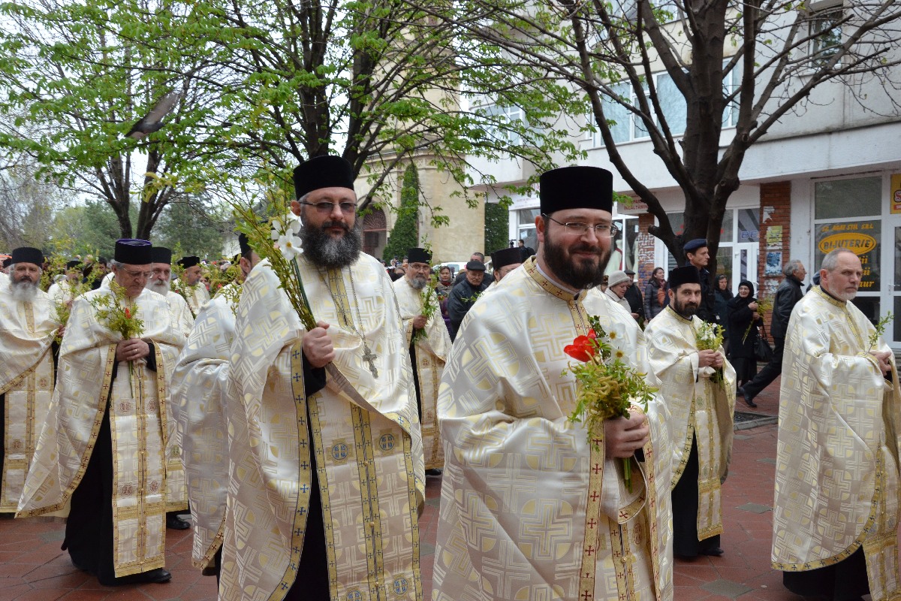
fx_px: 901
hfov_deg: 53.1
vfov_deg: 36.9
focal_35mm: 36
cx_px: 450
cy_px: 300
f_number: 8
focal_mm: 24
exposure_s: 1/200
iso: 1000
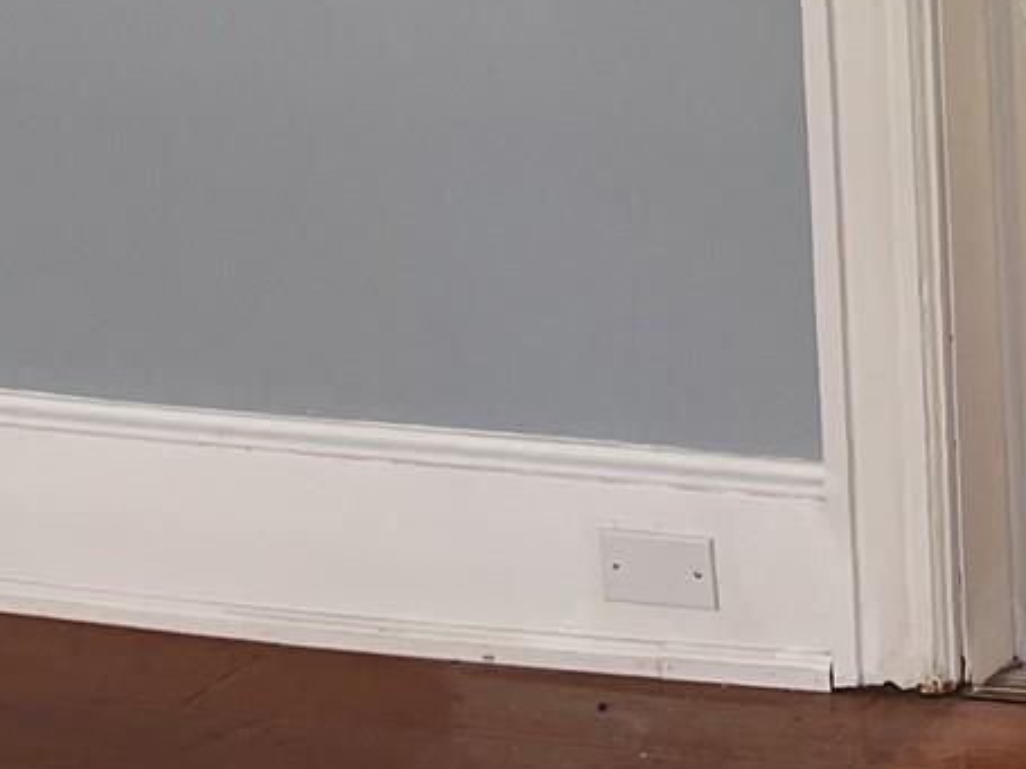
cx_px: 2111
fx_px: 3467
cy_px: -607
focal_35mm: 117
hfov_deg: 14.0
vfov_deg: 11.7
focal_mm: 5.1
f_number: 1.6
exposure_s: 1/122
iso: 64
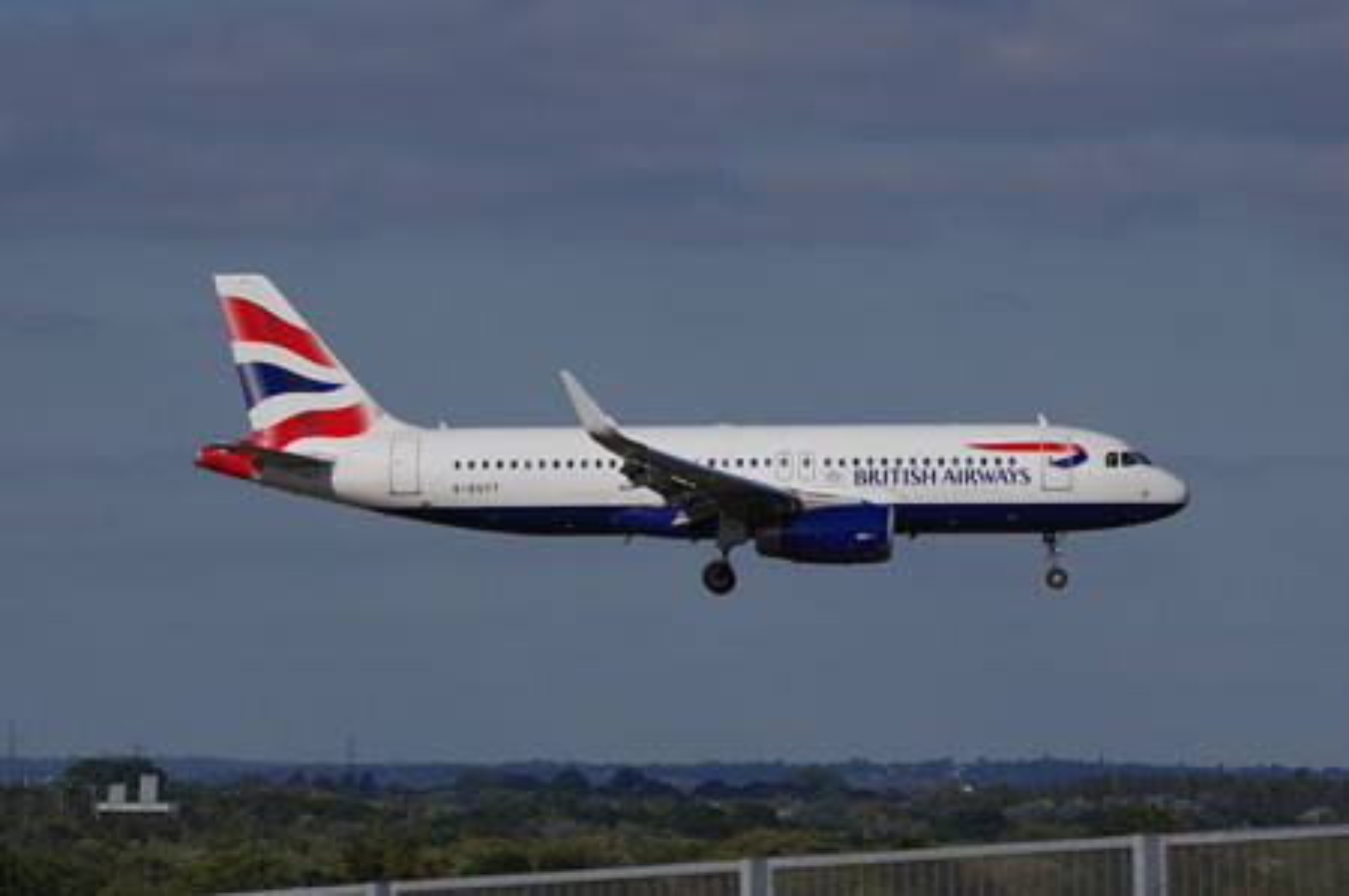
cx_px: 674
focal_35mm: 300
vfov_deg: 4.6
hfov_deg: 6.9
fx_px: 11229
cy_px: 448
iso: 200
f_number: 8
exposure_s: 1/1000
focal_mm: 200
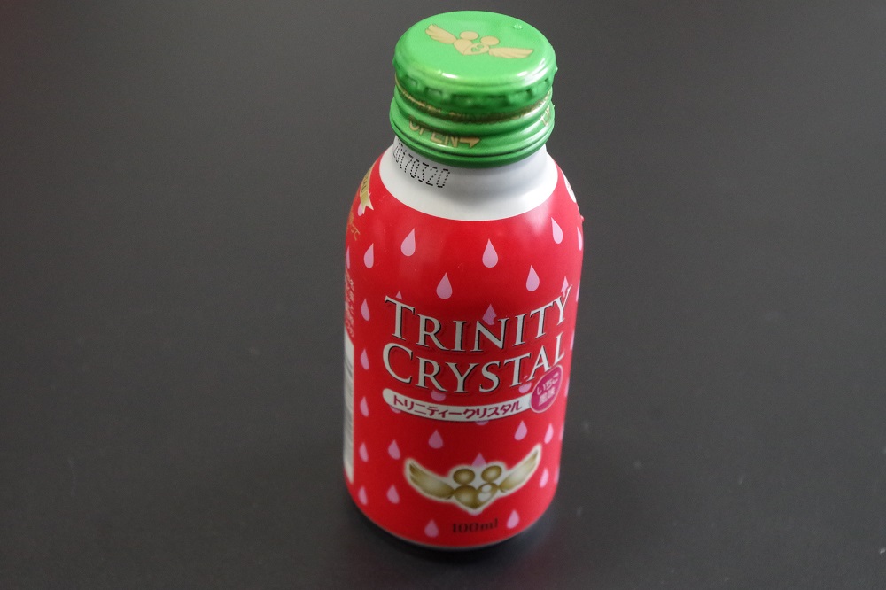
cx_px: 443
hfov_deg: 31.4
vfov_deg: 21.2
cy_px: 295
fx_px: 1575
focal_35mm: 64
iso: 3200
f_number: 7.1
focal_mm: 42.5
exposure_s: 1/100
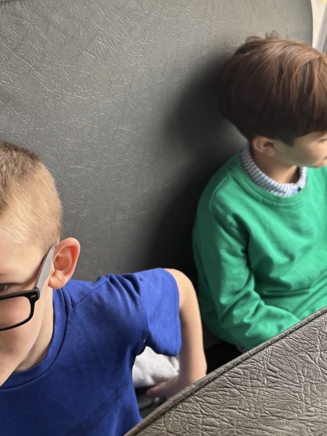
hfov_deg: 31.9
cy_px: 148
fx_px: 567
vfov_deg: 41.6
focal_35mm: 45
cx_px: 110
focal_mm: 5.96
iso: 125
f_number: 1.6
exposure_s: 1/111
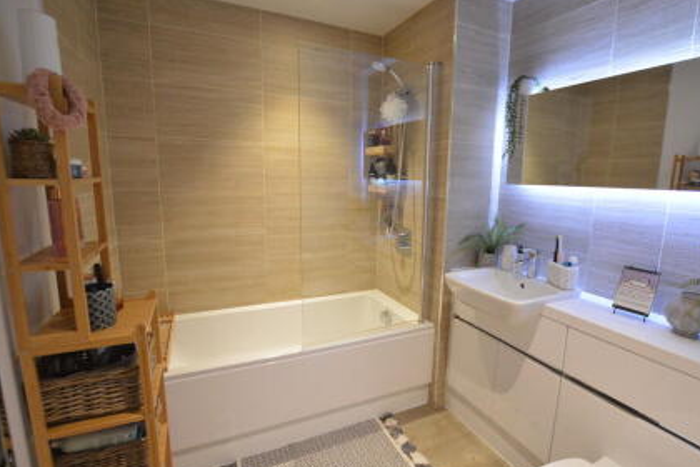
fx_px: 331
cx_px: 365
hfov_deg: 93.2
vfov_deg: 70.4
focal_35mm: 17
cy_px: 246
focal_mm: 10
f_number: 3.5
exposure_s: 1/60
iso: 1800
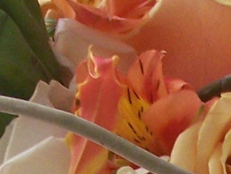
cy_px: 470
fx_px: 2696
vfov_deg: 3.6
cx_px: 397
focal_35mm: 404
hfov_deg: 4.9
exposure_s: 1/8
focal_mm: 9.8
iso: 140
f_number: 3.1
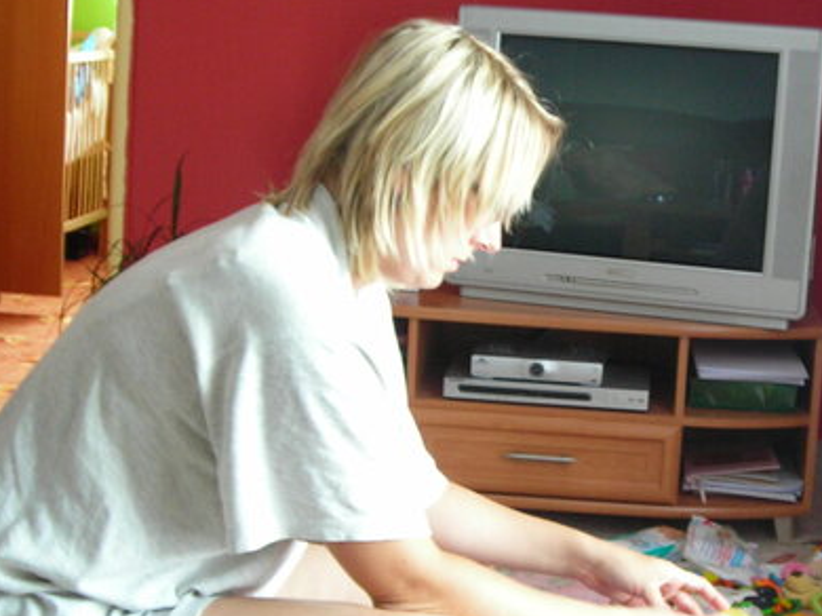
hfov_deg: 24.8
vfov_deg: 18.9
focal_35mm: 78
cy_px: 365
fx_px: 1851
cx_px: 594
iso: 110
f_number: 3.2
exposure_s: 1/4
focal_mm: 6.3
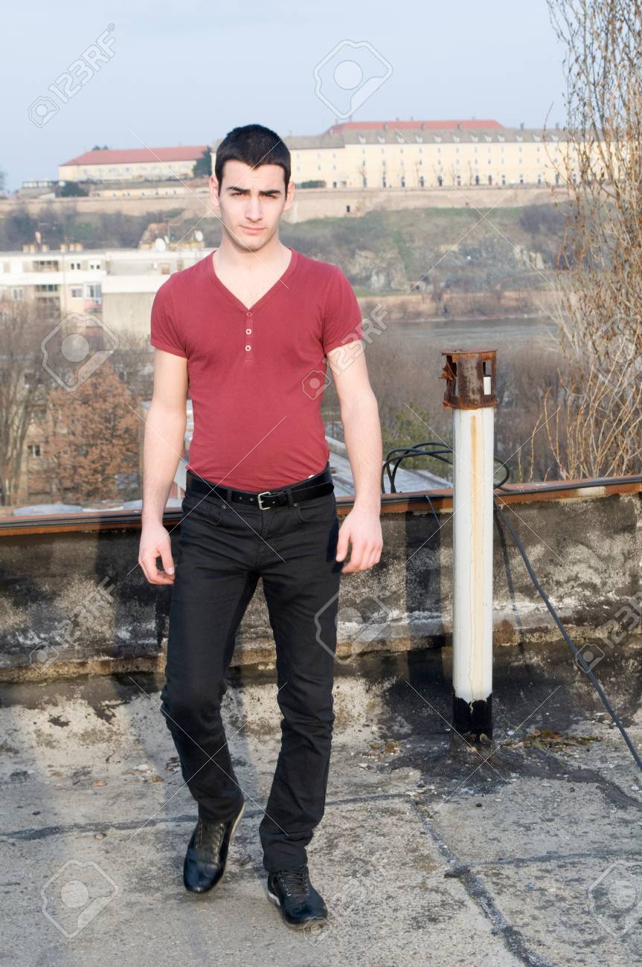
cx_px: 321
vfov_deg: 28.1
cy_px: 484
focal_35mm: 72
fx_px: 1932
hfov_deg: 18.9
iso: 400
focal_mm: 48
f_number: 11
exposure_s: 1/125
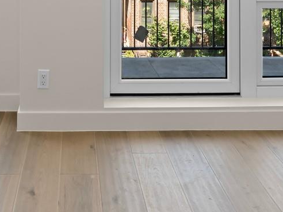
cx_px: 83
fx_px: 458
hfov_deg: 33.9
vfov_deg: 23.1
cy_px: -65
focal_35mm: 56
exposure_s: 1/20
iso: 800
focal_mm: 14
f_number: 10
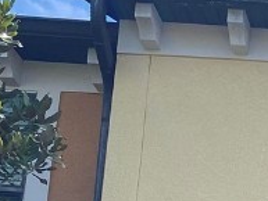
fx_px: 1069
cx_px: 550
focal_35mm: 138
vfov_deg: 9.9
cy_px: 419
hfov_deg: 12.4
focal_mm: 4.25
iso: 32
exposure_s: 1/927
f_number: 1.8
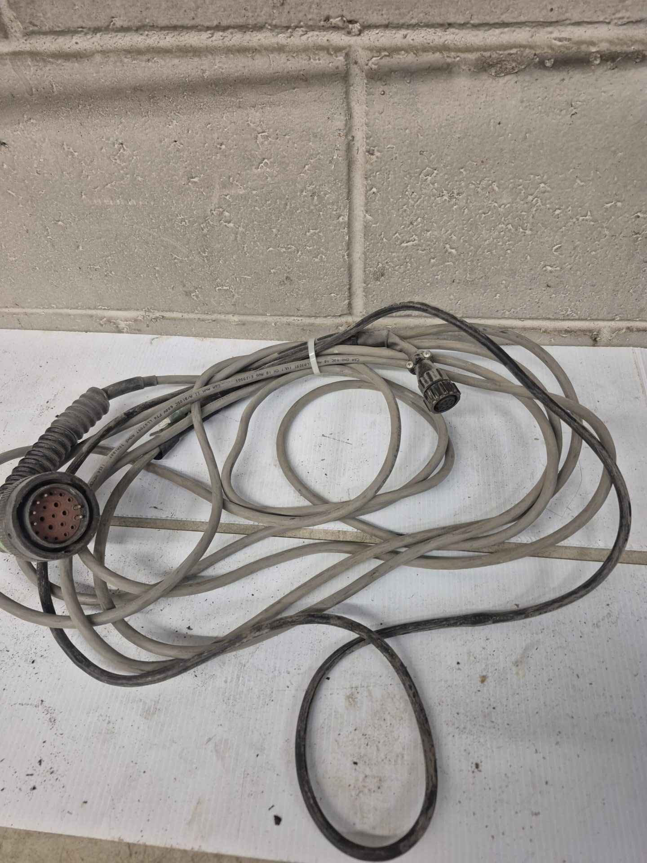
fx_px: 573
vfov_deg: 73.9
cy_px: 432
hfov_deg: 58.9
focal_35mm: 23
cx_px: 324
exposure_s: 1/60
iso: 500
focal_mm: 5.4
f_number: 1.8
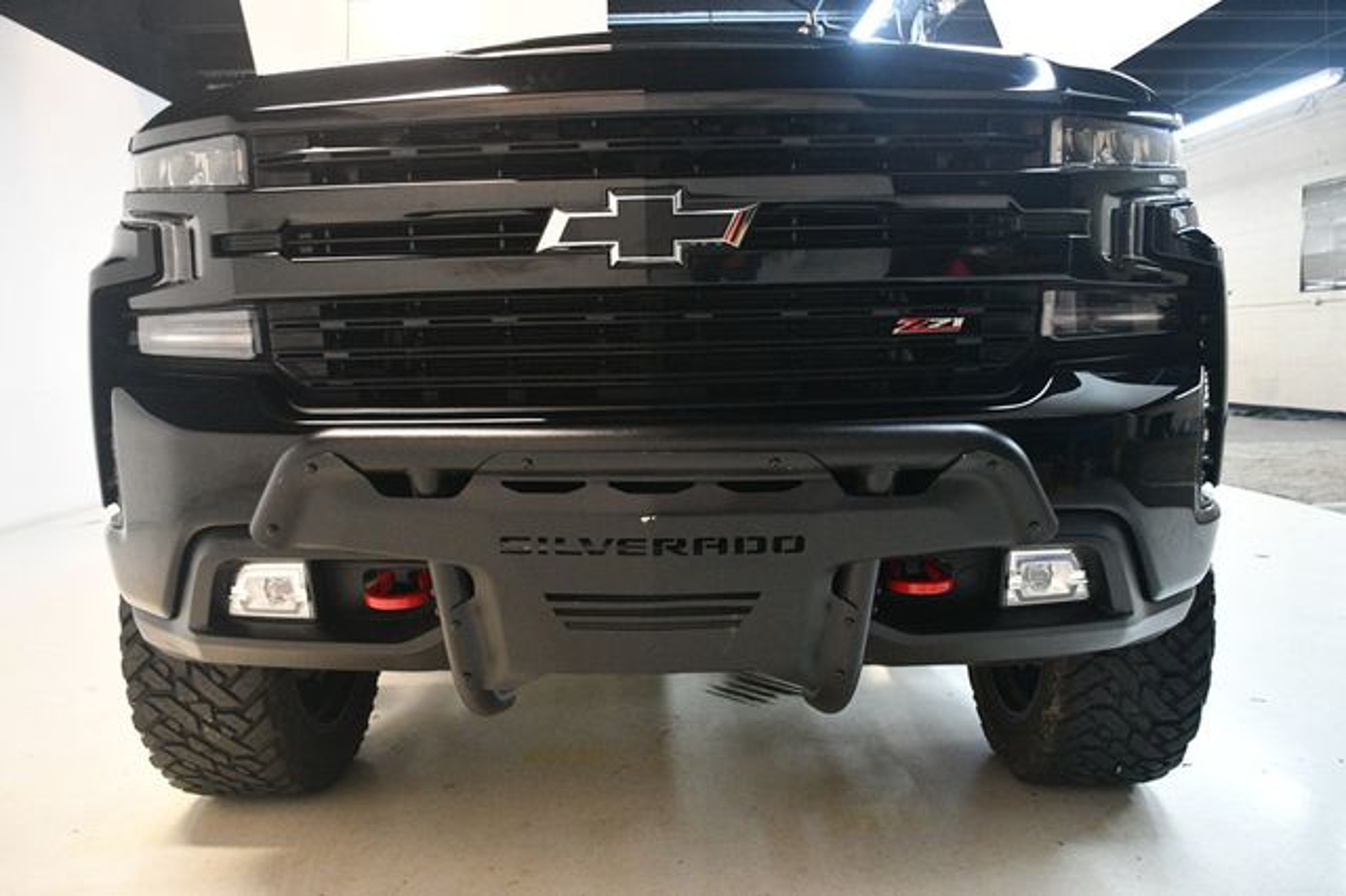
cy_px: 448
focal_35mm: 30
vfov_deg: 43.6
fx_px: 1121
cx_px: 673
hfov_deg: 62.0
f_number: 3.5
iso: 3200
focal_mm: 20
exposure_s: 1/100
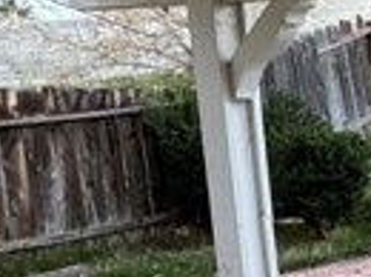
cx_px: 893
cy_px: 197
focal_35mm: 69
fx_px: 738
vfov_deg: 21.1
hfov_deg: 15.2
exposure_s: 1/120
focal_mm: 2.22
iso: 320
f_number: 2.2
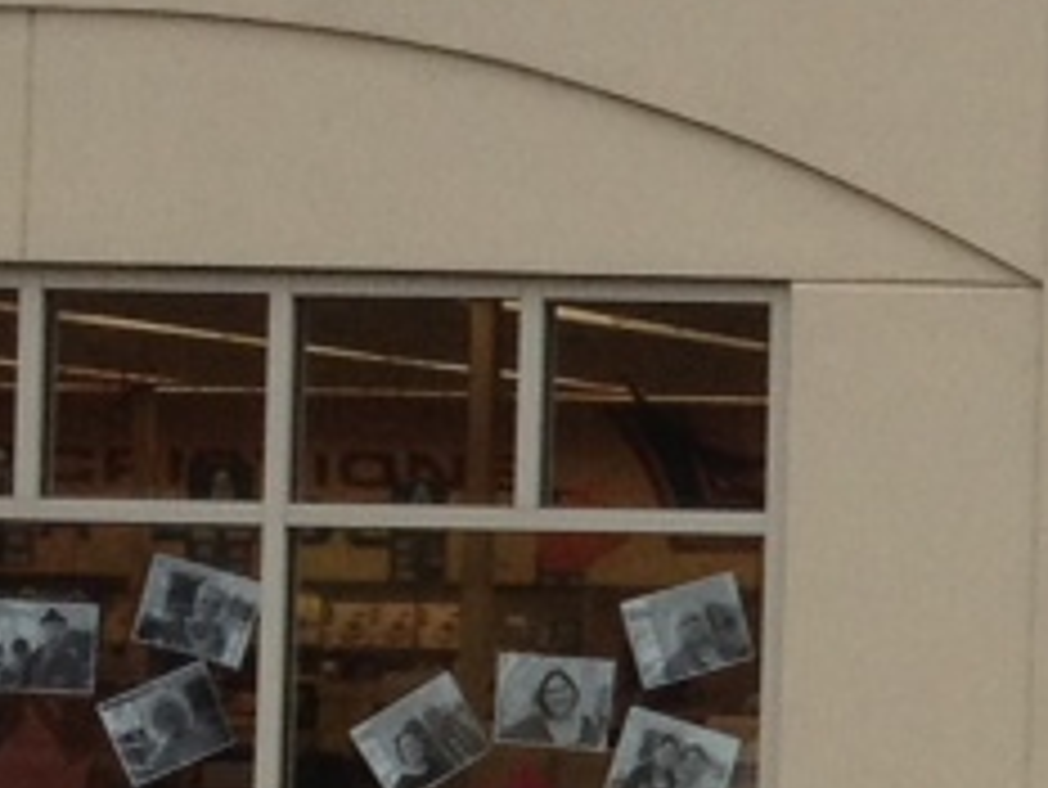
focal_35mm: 245
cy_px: 459
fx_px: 7421
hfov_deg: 7.6
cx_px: 2294
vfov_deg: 6.1
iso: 50
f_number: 2.4
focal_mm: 4.28
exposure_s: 1/349
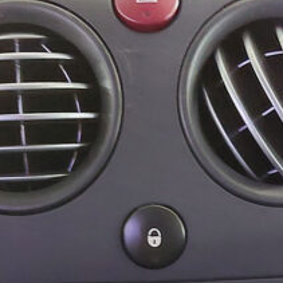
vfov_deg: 24.8
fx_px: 610
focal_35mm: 66
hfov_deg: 26.1
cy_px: 284
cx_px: 133
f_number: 1.8
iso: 2500
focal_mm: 5.23
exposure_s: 1/8
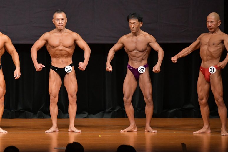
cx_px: 114
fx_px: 1804
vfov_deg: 4.8
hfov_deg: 7.2
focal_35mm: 285
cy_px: 76
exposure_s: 1/400
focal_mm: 190
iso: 5000
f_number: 5.6
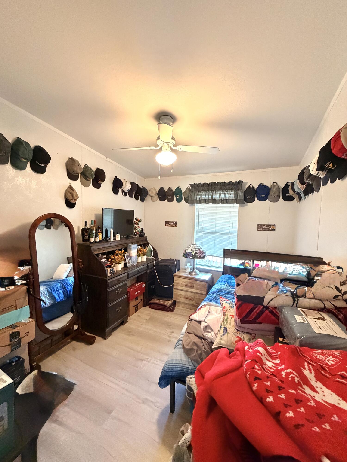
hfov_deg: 85.7
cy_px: 231
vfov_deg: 102.1
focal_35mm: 14
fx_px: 187
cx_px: 174
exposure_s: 1/60
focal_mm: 2.22
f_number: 2.2
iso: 800
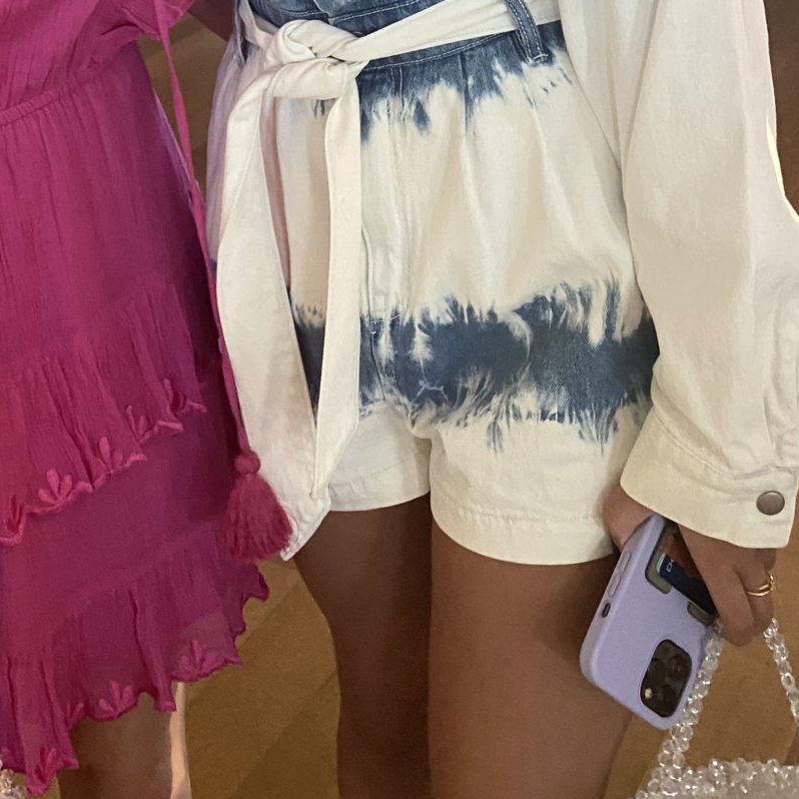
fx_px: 1541
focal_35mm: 59
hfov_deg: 28.8
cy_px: -225
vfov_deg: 25.3
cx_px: 242
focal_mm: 4.25
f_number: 1.8
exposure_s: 1/60
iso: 250
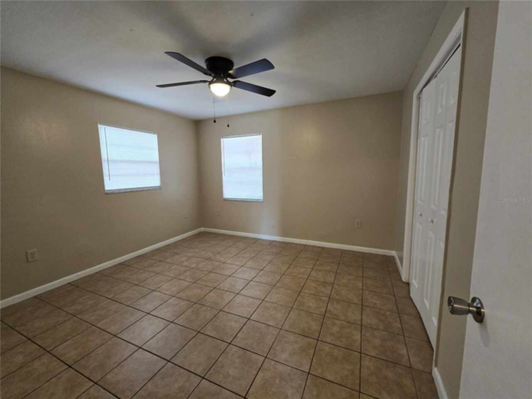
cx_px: 266
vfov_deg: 89.9
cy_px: 200
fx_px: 200
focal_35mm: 13
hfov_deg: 106.2
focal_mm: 2.2
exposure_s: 1/60
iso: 250
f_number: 2.2
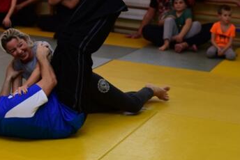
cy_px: 48
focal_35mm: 109
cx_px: 71
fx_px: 727
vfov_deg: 12.6
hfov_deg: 18.7
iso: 320
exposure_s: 1/200
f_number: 2.5
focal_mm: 50
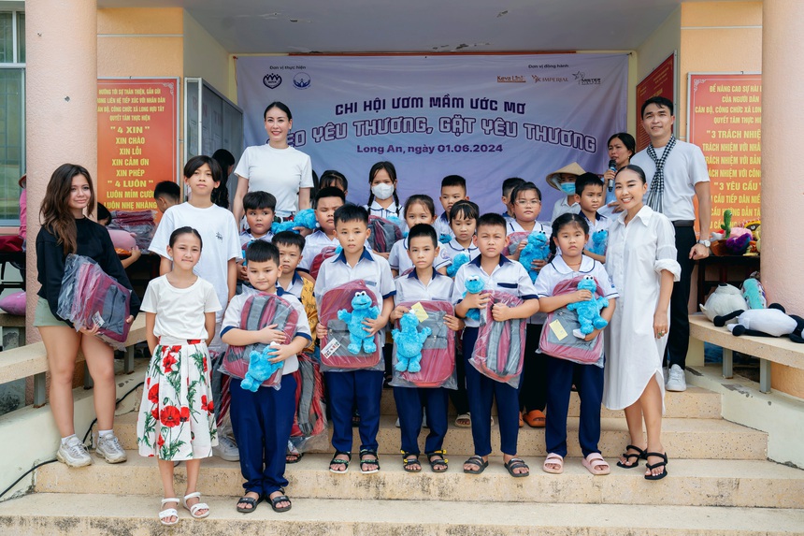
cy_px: 268
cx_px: 402
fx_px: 737
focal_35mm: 33
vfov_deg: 40.0
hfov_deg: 57.2
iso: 160
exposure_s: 1/250
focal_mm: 33
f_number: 5.6
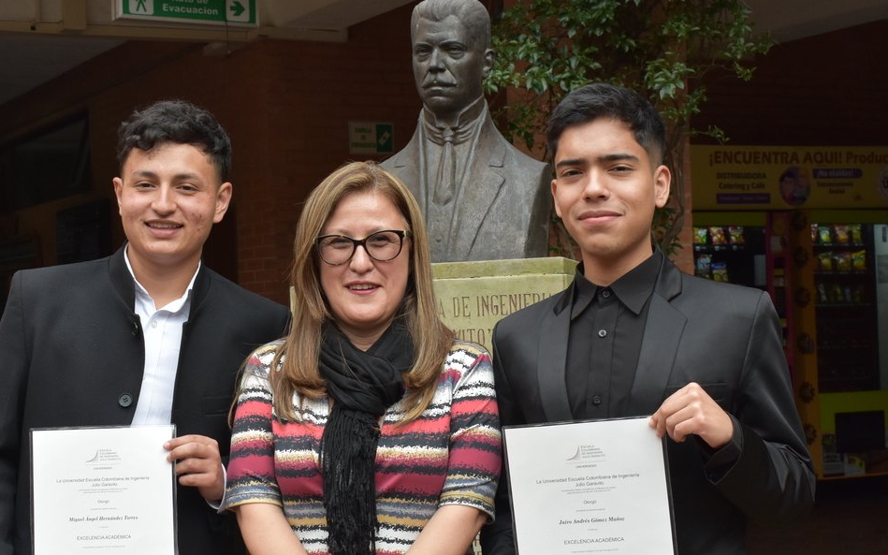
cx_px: 348
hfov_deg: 30.3
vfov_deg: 19.2
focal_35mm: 68
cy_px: 319
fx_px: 1637
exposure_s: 1/250
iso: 800
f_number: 8
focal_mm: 35
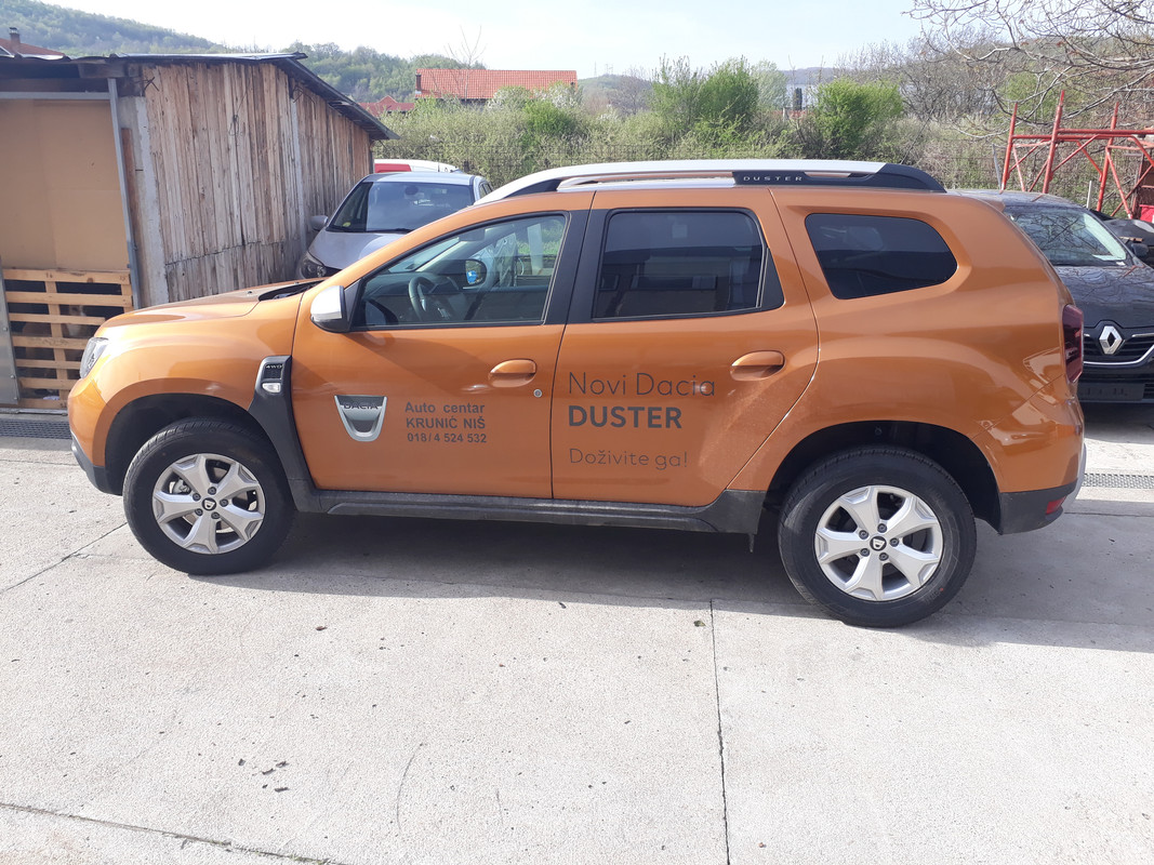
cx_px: 577
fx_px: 900
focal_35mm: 27
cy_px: 432
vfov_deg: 51.3
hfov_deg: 65.3
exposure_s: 1/558
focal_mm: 3.6
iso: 40
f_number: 1.9
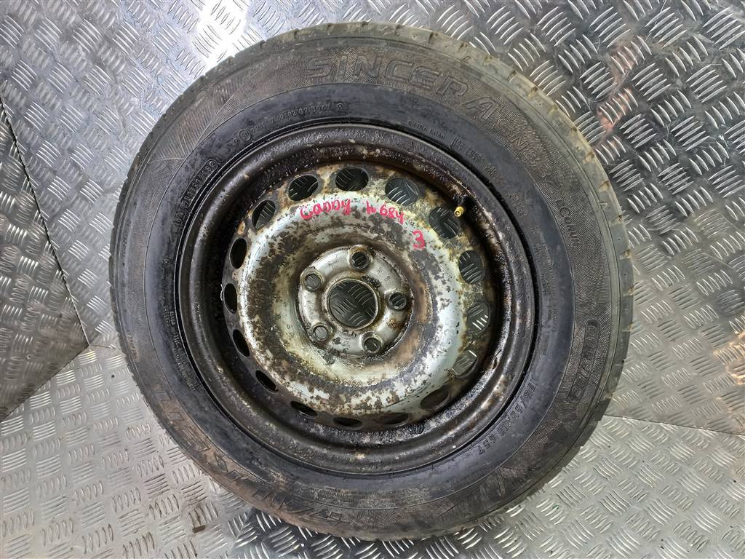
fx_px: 538
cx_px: 372
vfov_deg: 54.9
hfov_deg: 69.4
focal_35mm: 25
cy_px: 280
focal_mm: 4.6
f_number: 1.8
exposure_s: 1/50
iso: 125
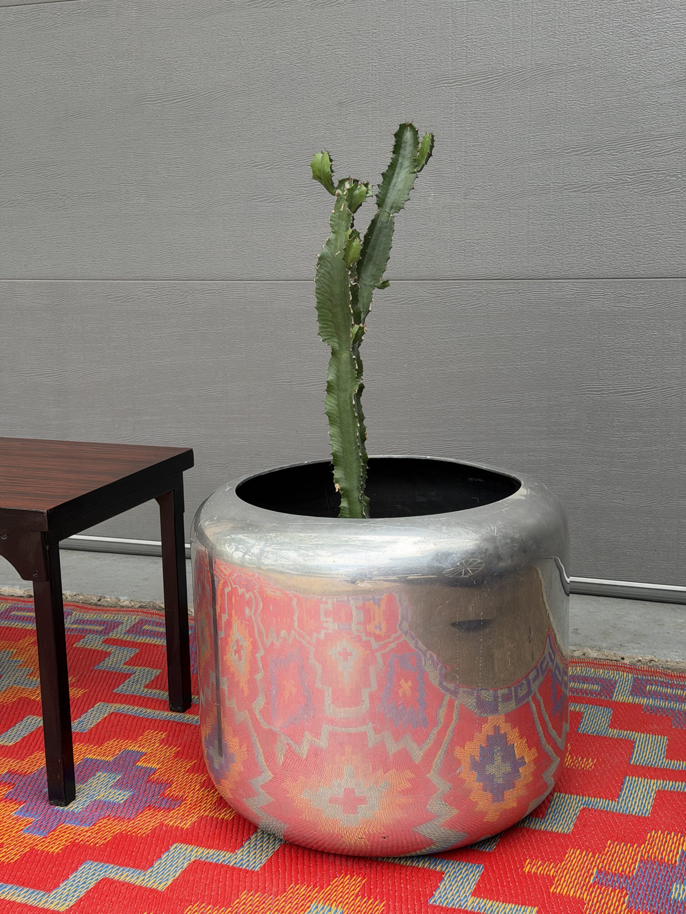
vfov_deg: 39.7
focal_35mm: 48
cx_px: 343
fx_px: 1268
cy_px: 457
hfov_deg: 30.3
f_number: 1.78
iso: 100
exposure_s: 1/747
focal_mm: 6.76
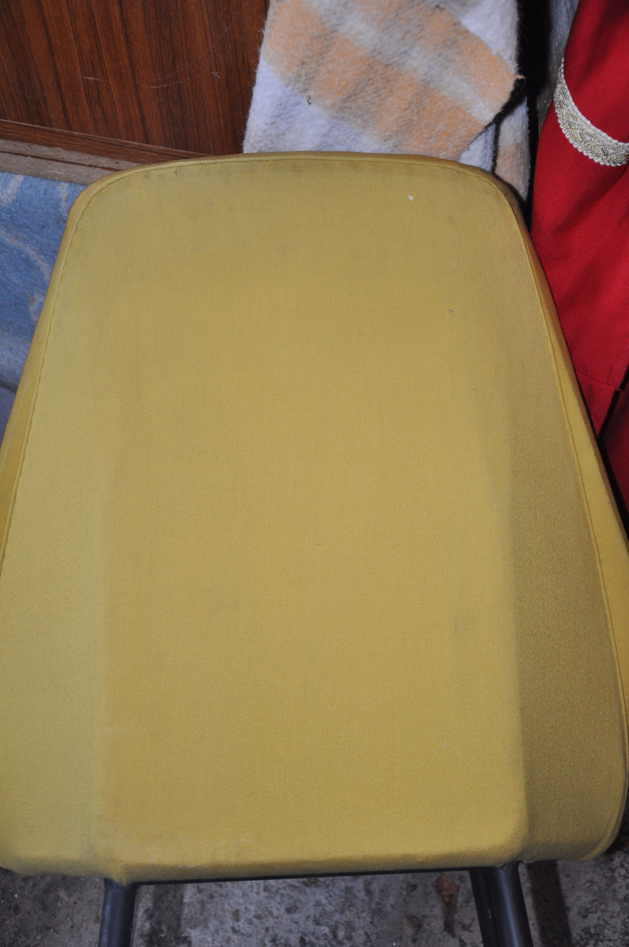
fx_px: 1182
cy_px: 474
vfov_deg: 43.7
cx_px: 314
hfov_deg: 29.8
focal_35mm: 45
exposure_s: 1/60
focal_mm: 30
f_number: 4.2
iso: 500
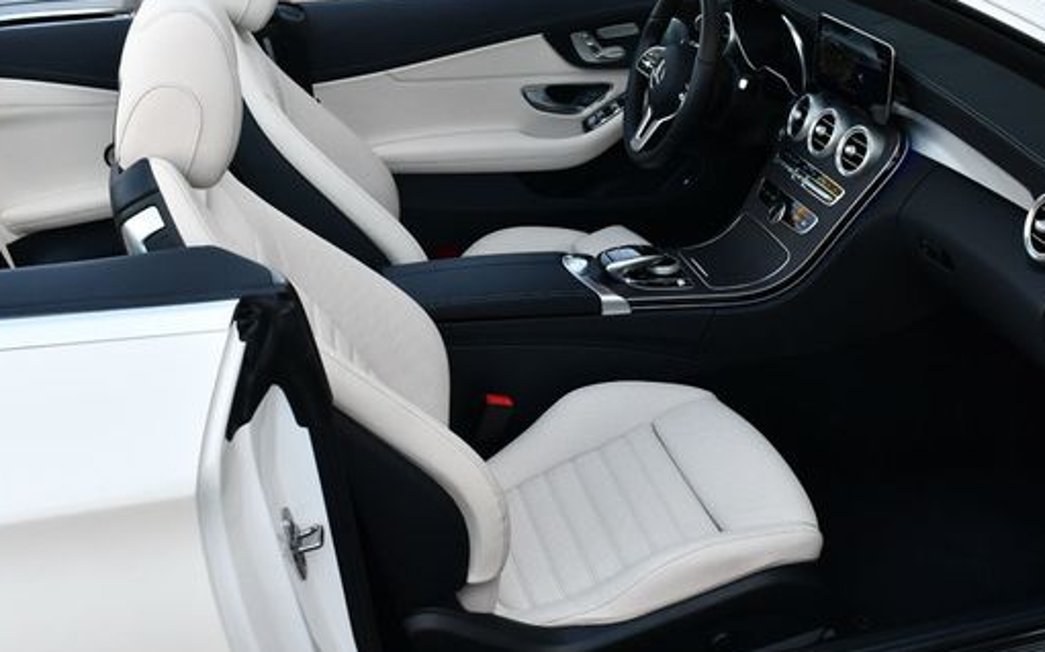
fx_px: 1310
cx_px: 569
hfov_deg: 43.5
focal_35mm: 46
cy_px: 300
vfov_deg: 28.0
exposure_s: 1/250
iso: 400
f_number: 5
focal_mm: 18
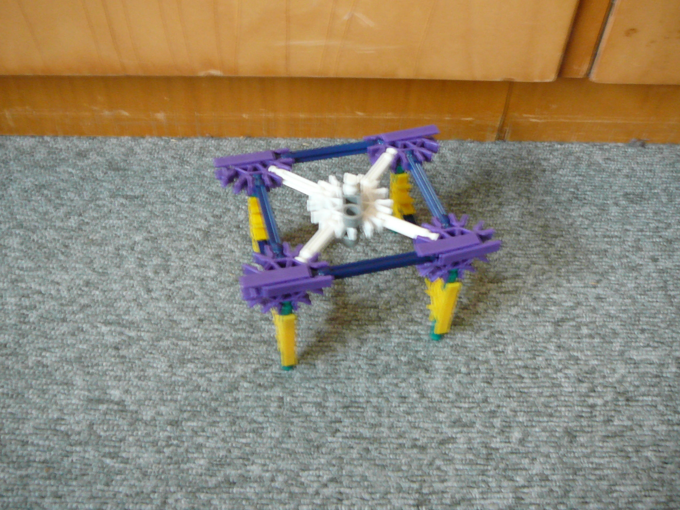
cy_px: 255
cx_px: 340
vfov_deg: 40.7
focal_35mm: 35
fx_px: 688
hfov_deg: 52.6
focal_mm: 5.2
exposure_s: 1/5
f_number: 2.8
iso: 200
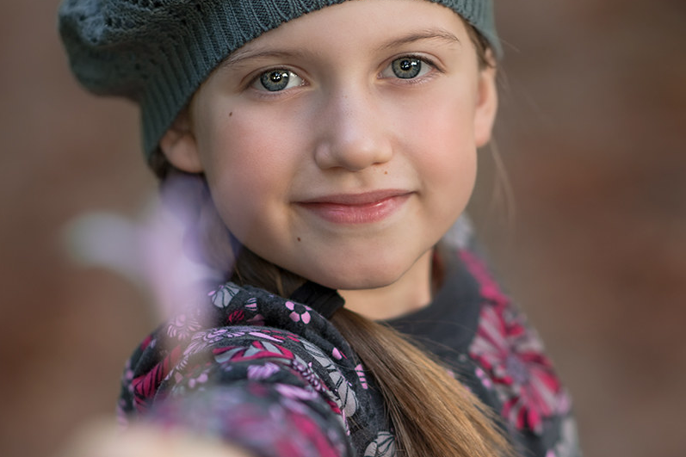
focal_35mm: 128
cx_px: 343
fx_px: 2438
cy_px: 284
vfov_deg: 10.7
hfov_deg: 16.0
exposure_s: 1/200
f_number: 2.2
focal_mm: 85
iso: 500
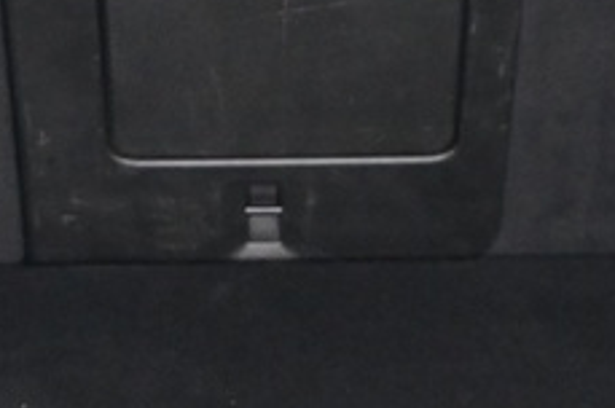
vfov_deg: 8.0
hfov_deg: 12.1
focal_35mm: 170
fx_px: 2900
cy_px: 293
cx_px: 309
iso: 1600
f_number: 3.5
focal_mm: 16
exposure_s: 1/5
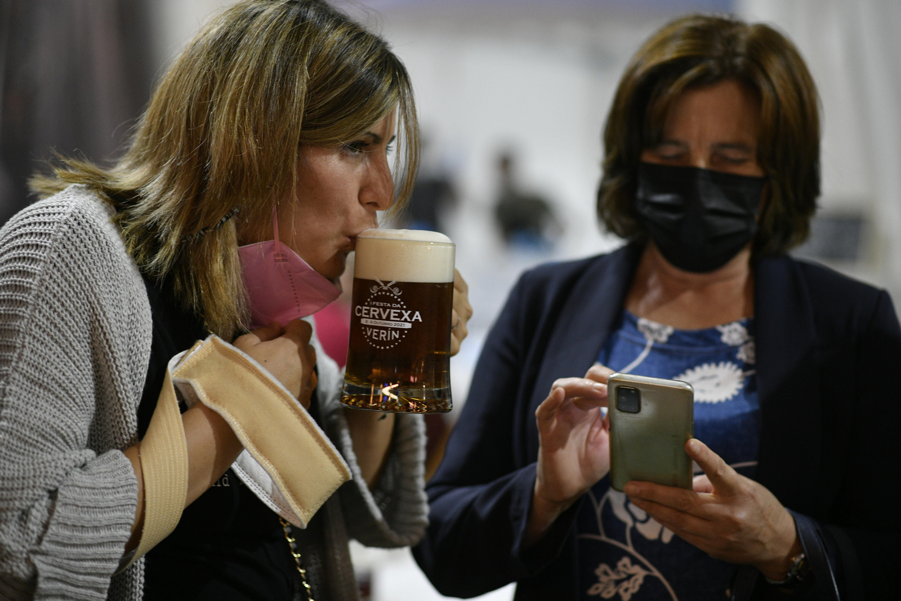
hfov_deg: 23.9
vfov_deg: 16.1
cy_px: 300
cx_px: 450
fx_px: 2127
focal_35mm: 85
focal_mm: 85
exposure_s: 1/125
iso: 1600
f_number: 2.5
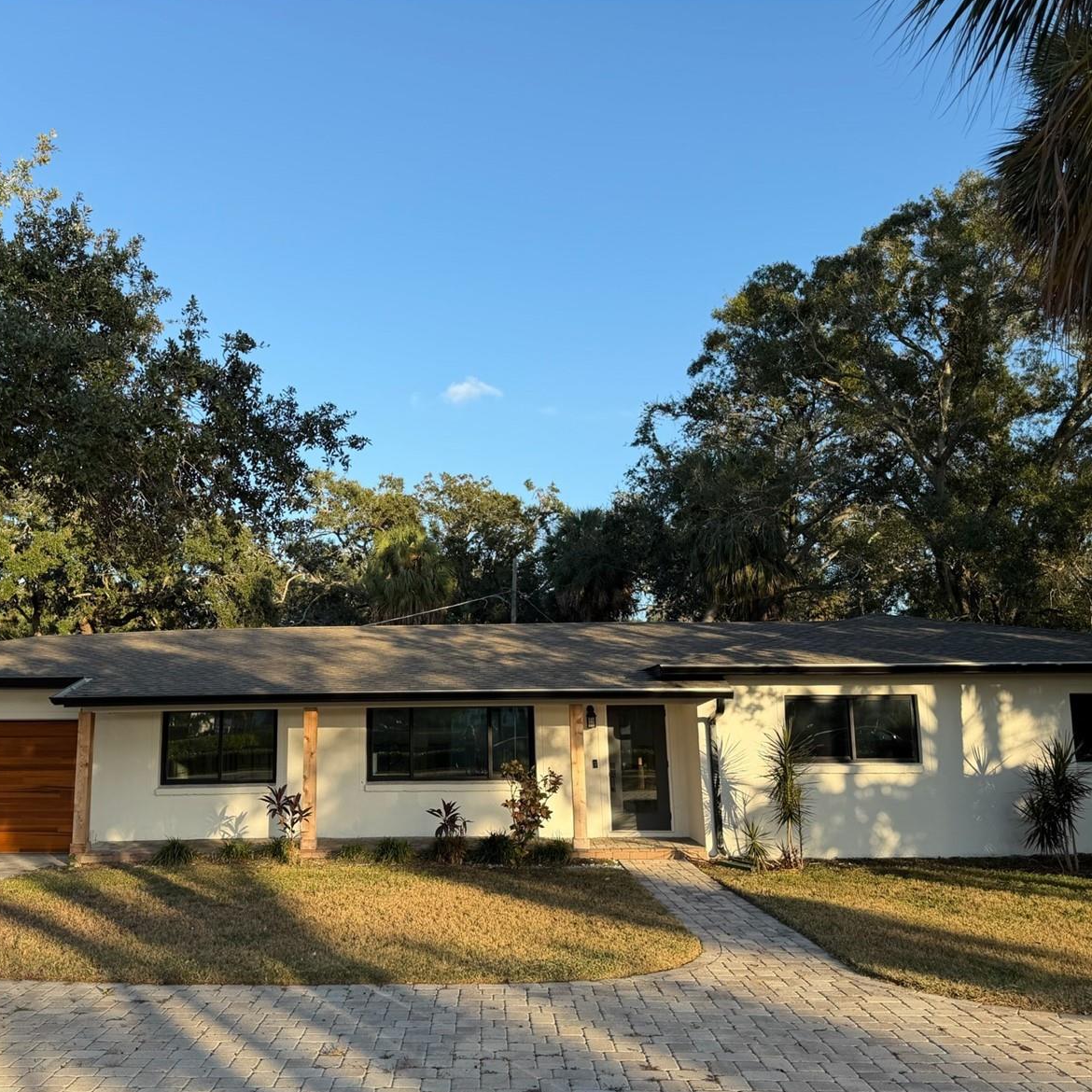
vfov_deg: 55.6
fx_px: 1035
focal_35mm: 29
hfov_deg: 55.2
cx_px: 436
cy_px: 553
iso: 80
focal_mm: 6.76
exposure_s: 1/1618
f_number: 1.78
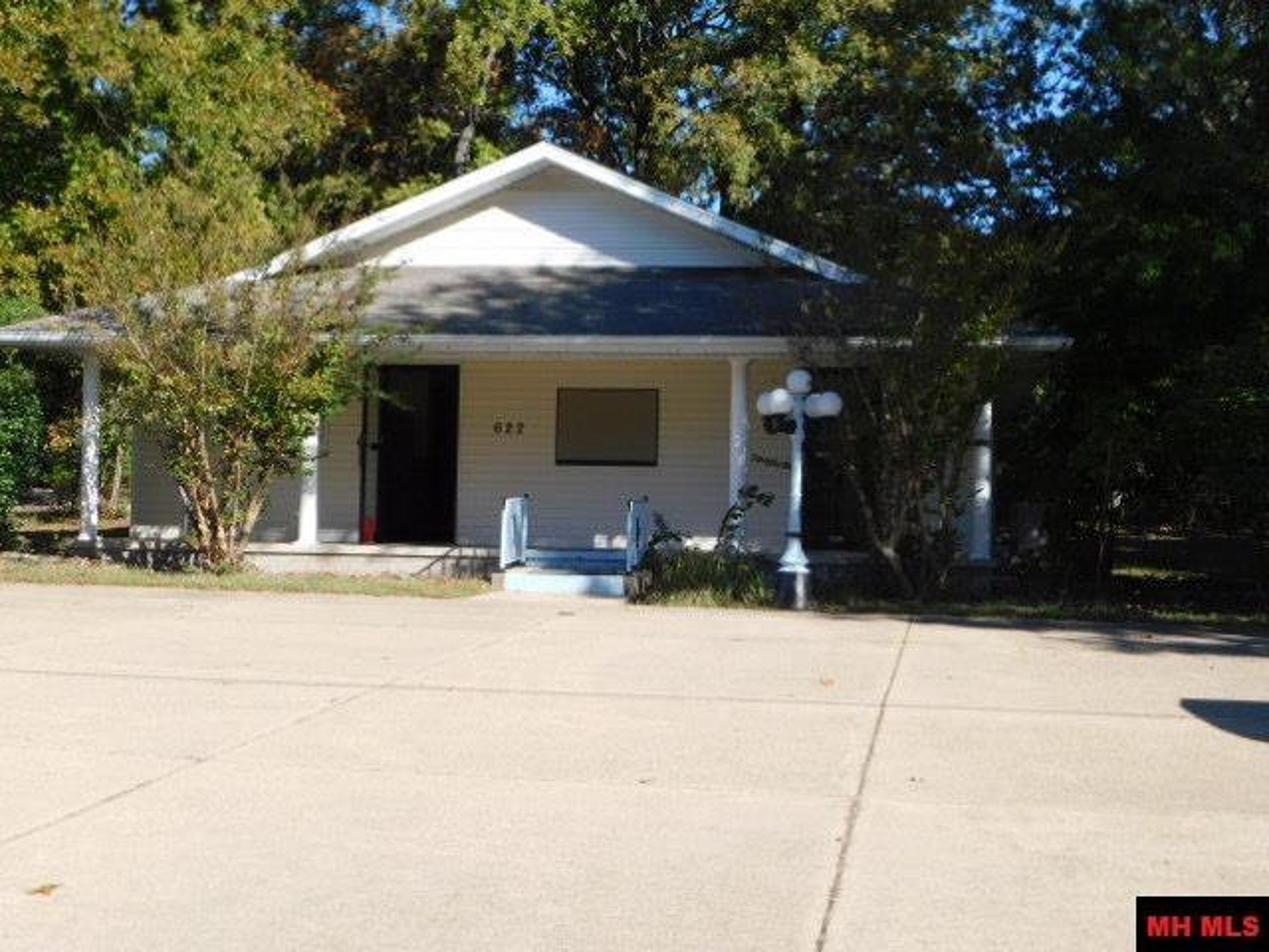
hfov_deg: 37.5
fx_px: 1870
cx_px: 634
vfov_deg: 28.6
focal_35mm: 51
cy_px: 476
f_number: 3.8
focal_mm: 9
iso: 125
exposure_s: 1/640
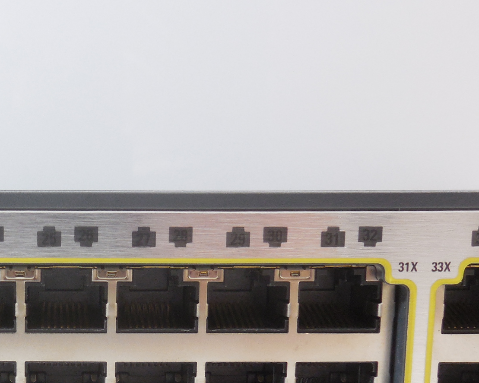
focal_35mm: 52
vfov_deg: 28.5
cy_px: 307
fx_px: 737
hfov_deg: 33.5
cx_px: 24
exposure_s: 1/30
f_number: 3.5
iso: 220
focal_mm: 4.6
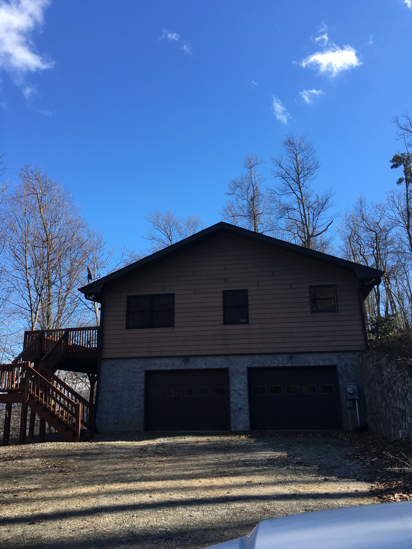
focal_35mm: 29
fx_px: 460
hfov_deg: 48.2
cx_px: 206
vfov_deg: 61.7
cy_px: 274
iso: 25
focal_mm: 4.15
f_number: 2.2
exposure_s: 1/557
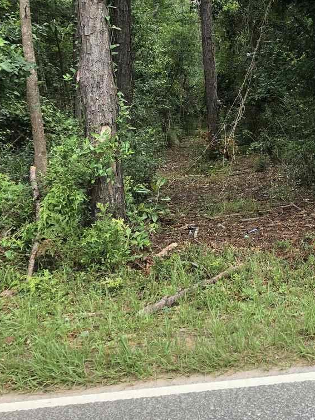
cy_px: 96
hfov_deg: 24.9
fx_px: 692
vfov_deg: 33.0
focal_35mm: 57
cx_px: 287
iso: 20
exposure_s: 1/134
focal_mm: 3.99
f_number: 1.8
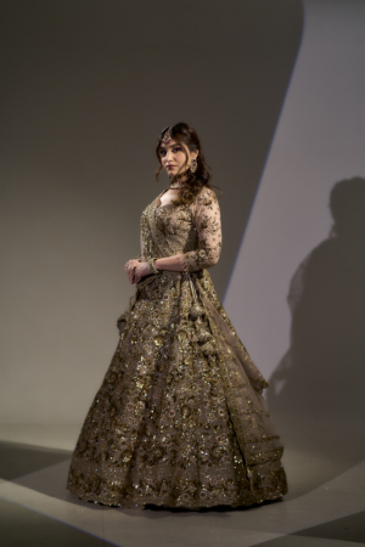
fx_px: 1293
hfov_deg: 16.1
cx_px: 182
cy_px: 274
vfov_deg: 23.9
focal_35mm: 85
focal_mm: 85
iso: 250
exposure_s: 1/200
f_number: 1.6
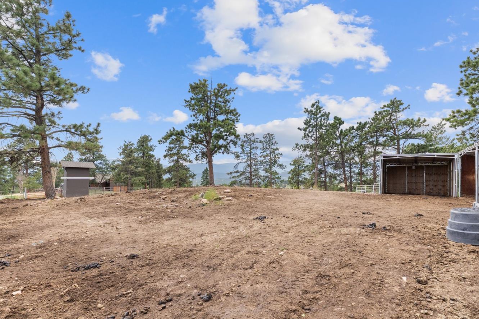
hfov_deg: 90.0
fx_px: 239
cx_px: 248
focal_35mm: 18
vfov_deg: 67.2
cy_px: 176
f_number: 9
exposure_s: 1/125
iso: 250
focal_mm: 10
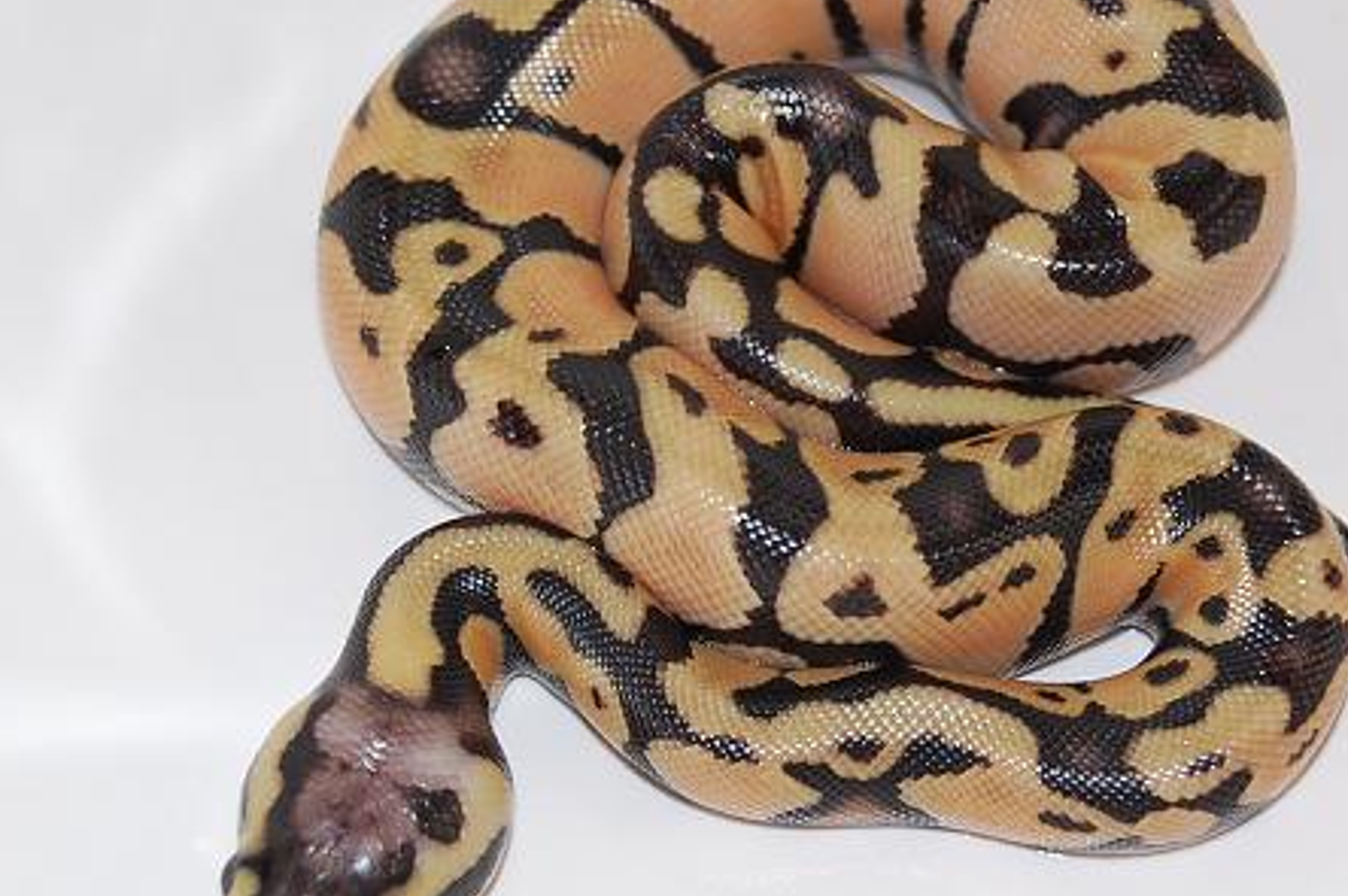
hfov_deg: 15.5
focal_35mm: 132
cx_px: 820
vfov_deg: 10.4
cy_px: 468
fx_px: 4937
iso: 400
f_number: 5.6
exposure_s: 1/60
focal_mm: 52
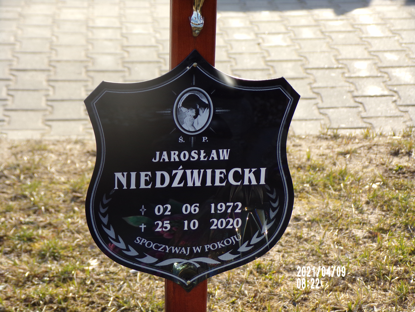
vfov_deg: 13.0
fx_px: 1367
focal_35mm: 114
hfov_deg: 17.3
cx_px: 208
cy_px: 156
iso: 80
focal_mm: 20.4
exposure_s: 1/220
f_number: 4.3
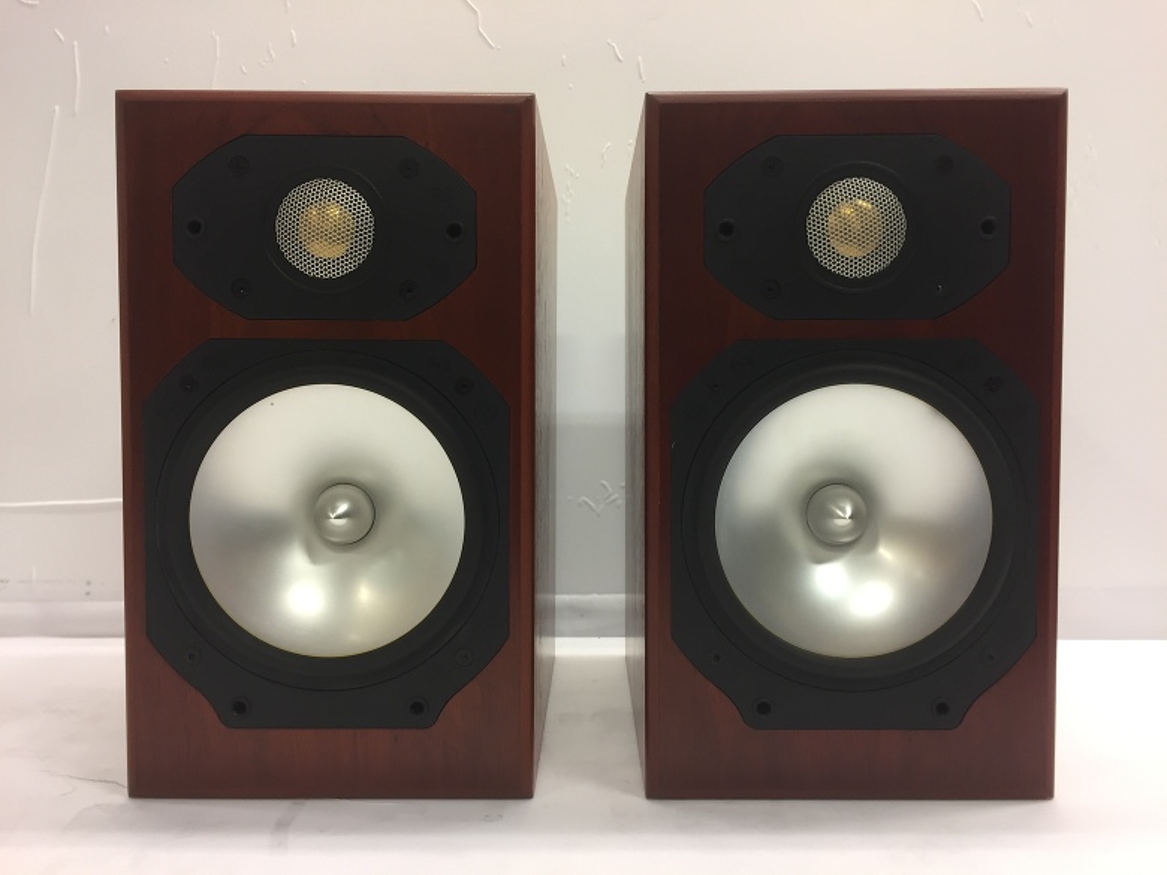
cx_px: 584
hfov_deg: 61.7
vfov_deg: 48.2
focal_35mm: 29
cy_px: 438
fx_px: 978
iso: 64
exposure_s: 1/30
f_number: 2.2
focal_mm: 4.15
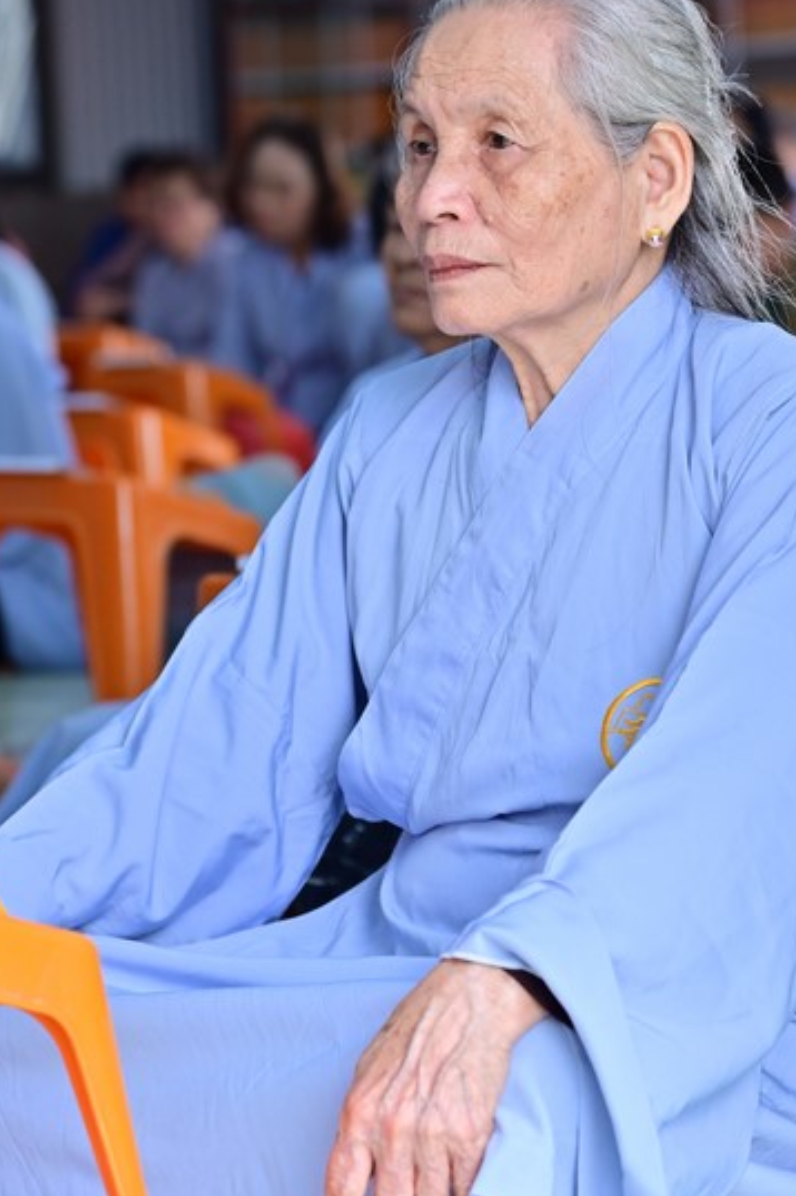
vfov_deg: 14.2
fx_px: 4815
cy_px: 536
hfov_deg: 9.4
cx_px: 451
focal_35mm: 145
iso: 1000
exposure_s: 1/125
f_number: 5.6
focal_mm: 120
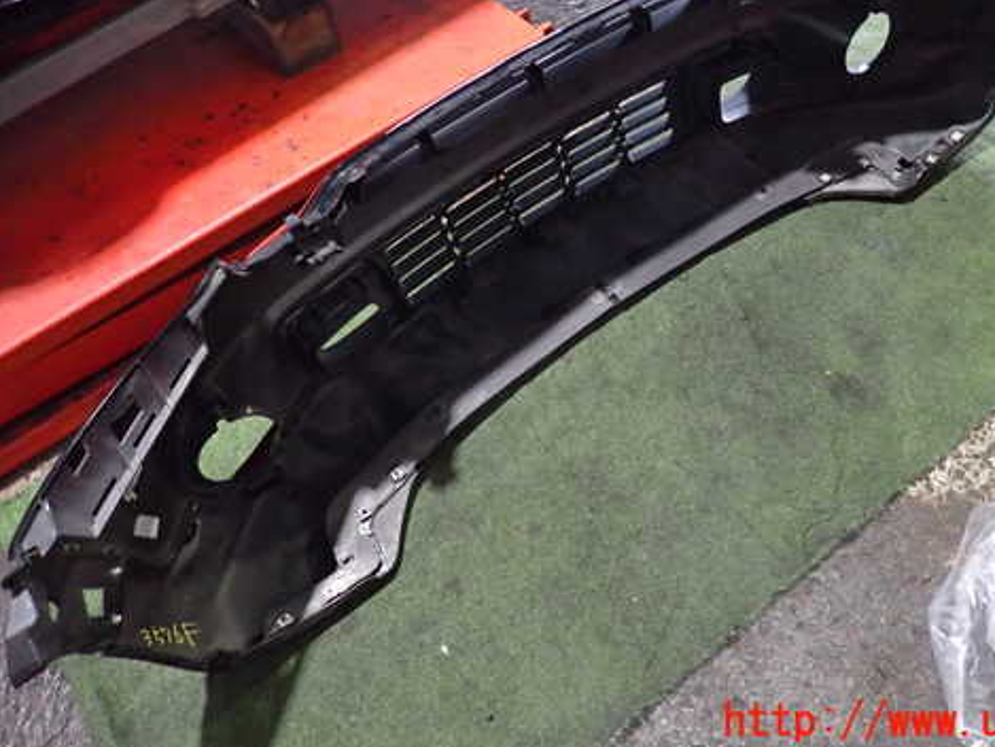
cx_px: 566
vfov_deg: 43.8
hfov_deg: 56.6
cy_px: 272
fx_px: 920
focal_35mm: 32
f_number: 2
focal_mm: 4.5
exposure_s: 1/30
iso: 800
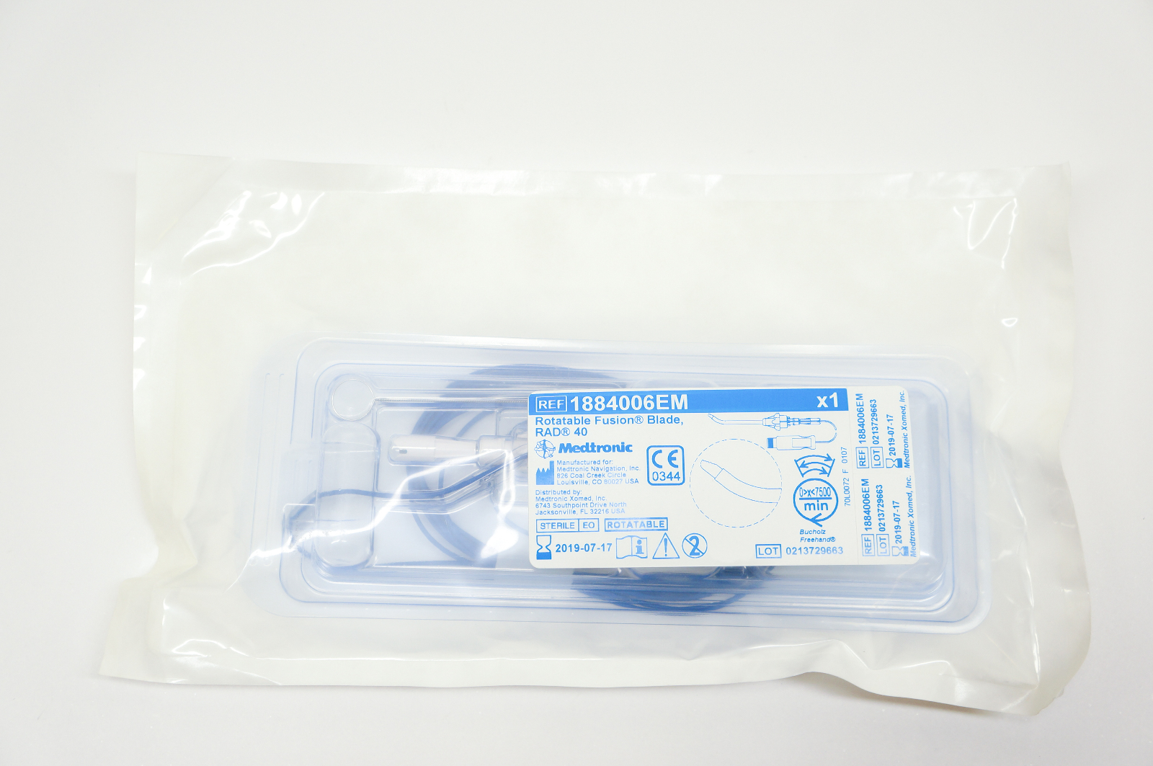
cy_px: 383
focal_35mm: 44
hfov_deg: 45.0
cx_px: 576
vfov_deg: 30.8
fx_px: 1392
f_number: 5
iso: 200
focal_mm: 29
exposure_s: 1/160
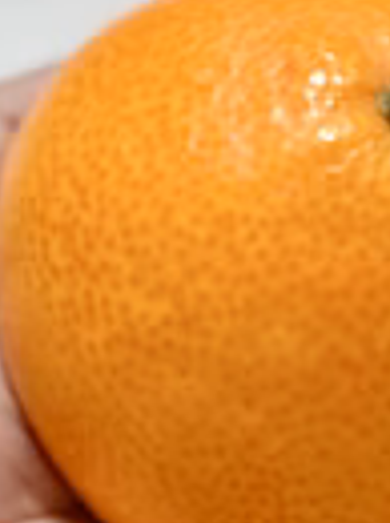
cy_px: 294
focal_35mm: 148
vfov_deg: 13.4
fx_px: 2231
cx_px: 334
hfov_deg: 10.0
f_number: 1.78
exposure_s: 1/60
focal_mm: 6.86
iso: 125
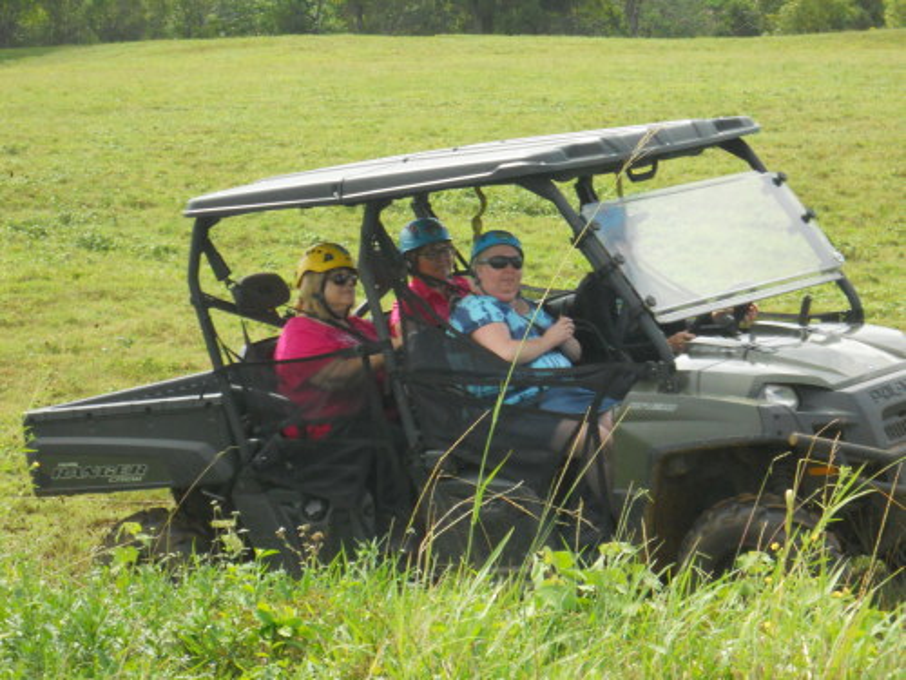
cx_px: 453
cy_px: 340
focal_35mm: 140
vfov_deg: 10.6
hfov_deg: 14.1
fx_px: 3664
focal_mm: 25
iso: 400
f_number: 6.6
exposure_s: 1/500
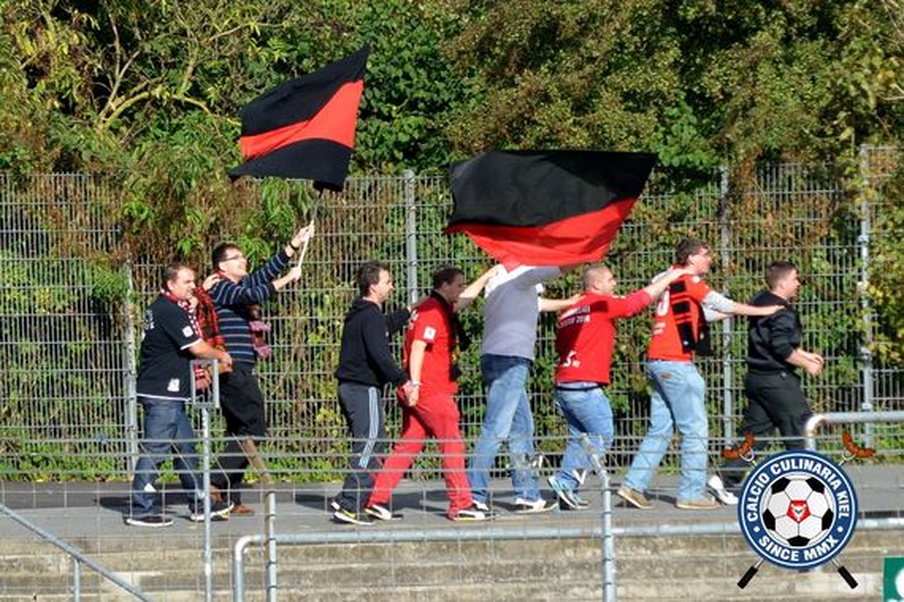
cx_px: 452
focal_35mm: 300
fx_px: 7533
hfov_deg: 6.9
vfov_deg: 4.6
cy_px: 301
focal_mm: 200
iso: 400
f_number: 6.3
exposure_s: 1/1600
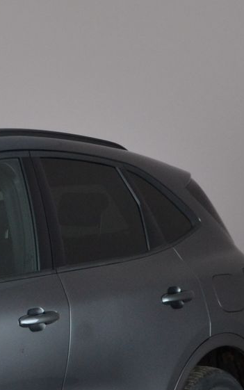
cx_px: -211
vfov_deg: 9.9
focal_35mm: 212
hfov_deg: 6.1
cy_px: 330
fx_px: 2254
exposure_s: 1/8
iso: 400
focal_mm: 38
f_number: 10
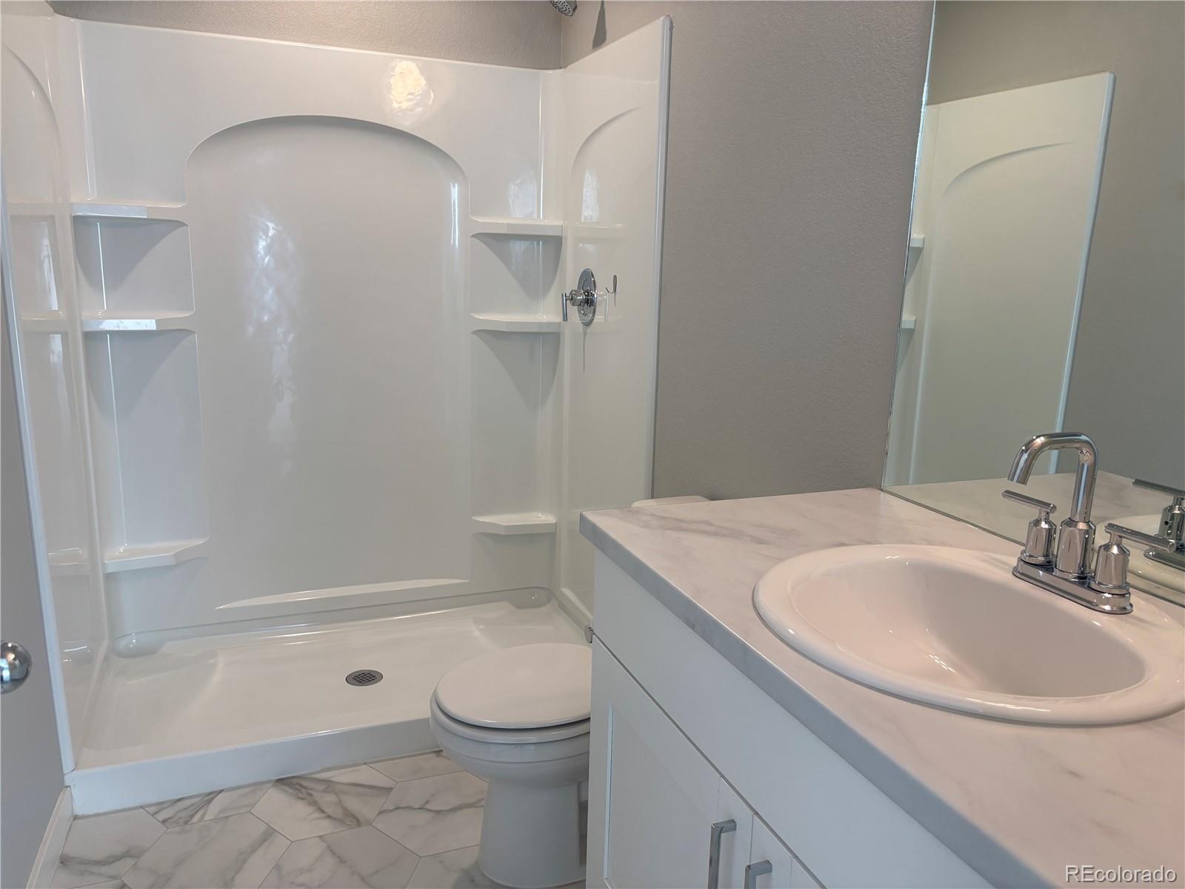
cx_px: 592
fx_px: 890
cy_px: 444
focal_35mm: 26
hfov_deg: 67.3
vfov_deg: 53.1
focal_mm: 5.96
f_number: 1.6
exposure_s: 1/120
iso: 80
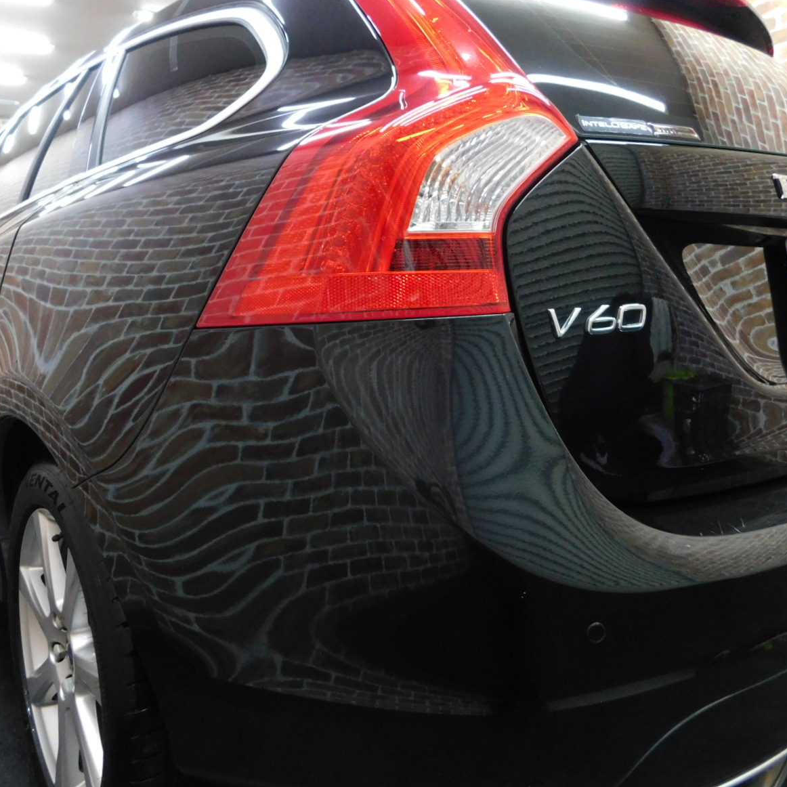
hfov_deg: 57.3
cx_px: 384
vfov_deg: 57.3
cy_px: 381
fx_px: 720
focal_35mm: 28
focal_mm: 4
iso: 400
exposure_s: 1/20
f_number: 3
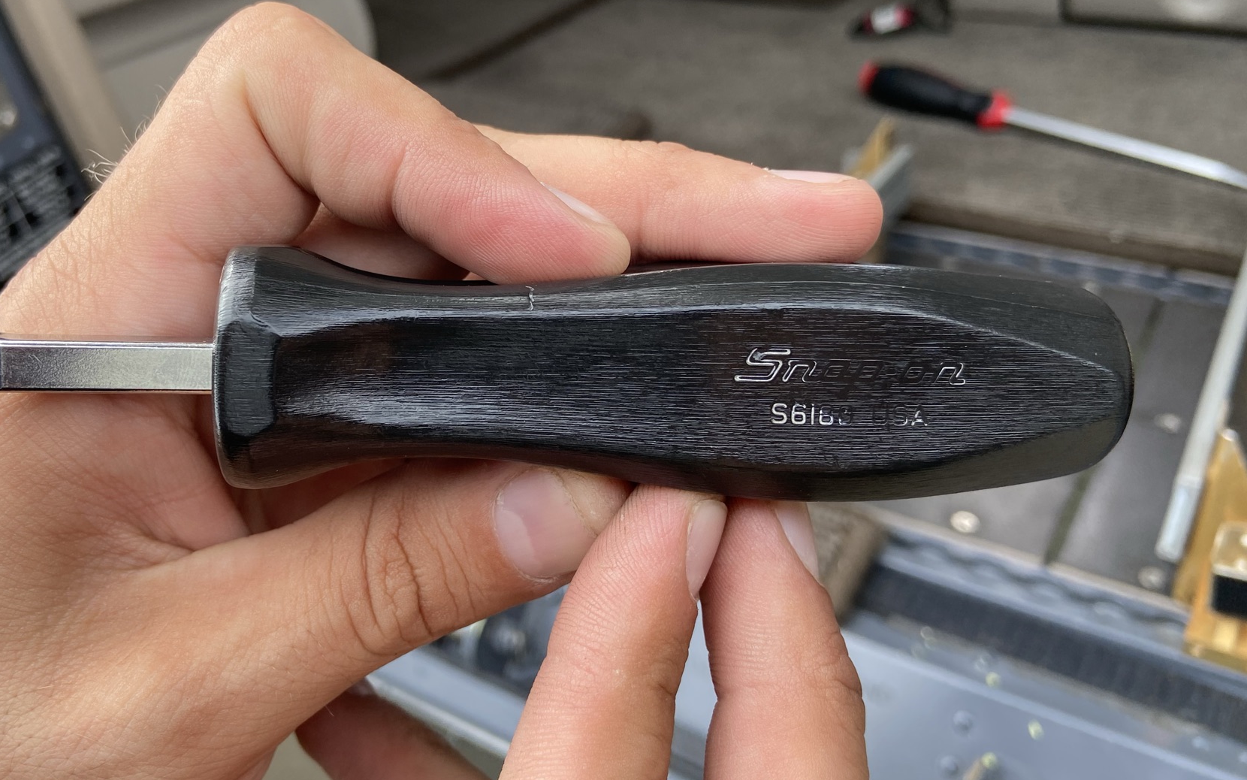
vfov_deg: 37.1
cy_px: 309
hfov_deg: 56.3
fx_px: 1156
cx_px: 502
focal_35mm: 34
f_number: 1.8
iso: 32
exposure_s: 1/233
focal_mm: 4.25
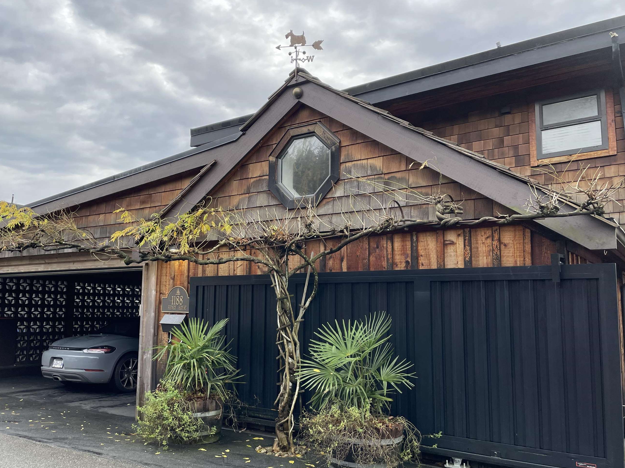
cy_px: 254
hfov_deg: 58.2
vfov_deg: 45.4
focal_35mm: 31
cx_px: 274
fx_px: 560
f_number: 1.6
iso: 32
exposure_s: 1/305
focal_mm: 4.2
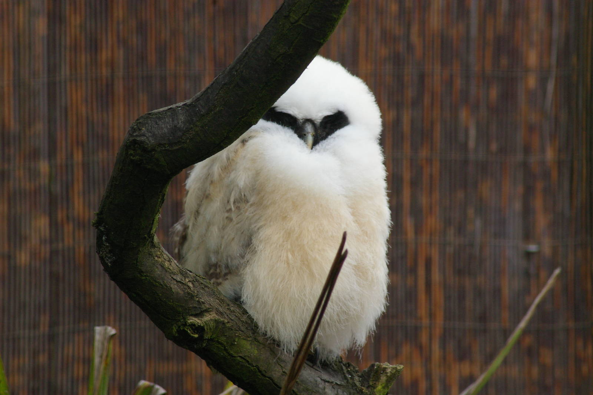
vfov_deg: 3.5
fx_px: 6419
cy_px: 198
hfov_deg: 5.3
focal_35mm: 390
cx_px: 296
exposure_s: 1/125
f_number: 11
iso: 800
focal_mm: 260
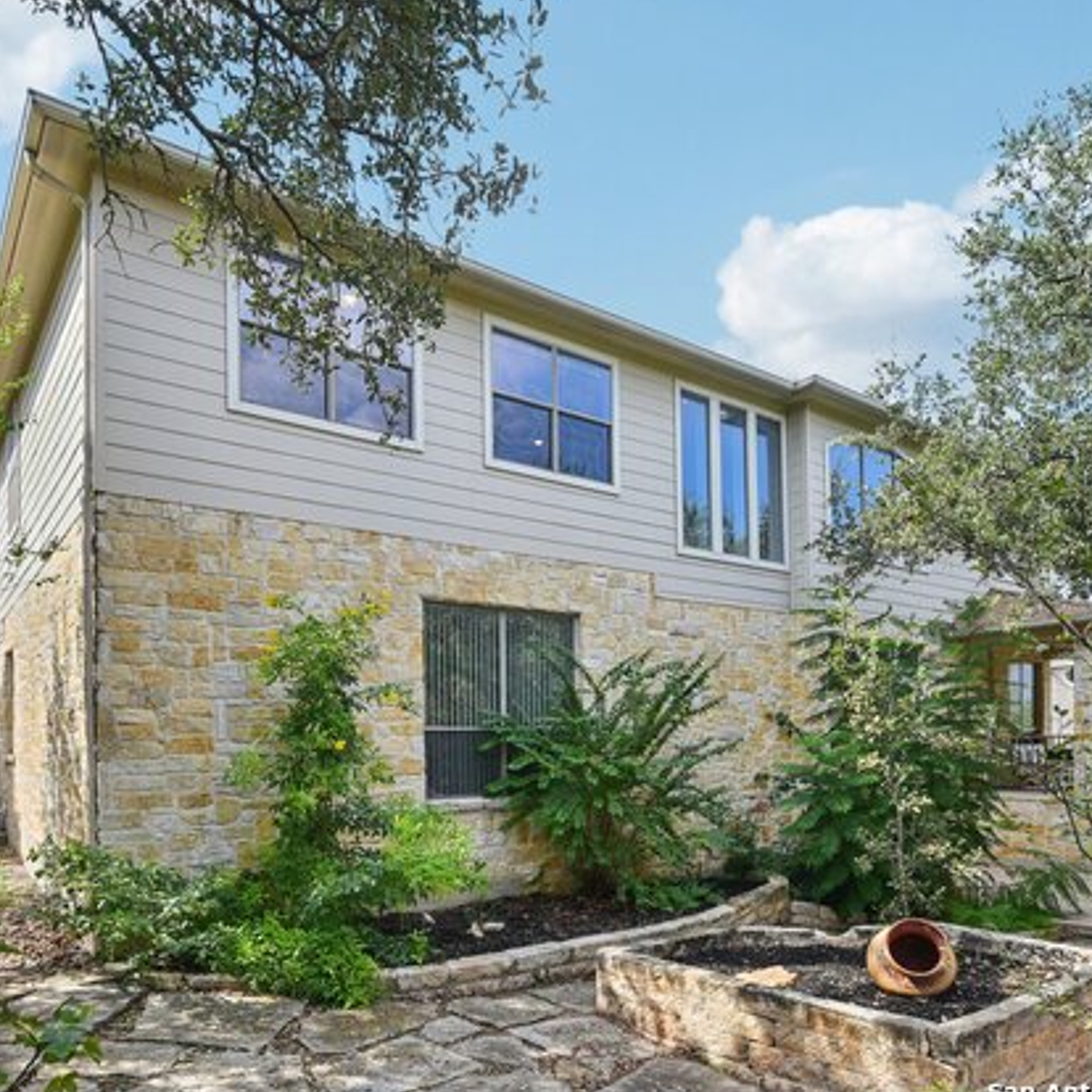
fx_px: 749
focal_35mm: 21
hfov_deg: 72.1
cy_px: 545
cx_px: 572
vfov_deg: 72.1
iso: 400
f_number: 8
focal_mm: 16
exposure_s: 1/200
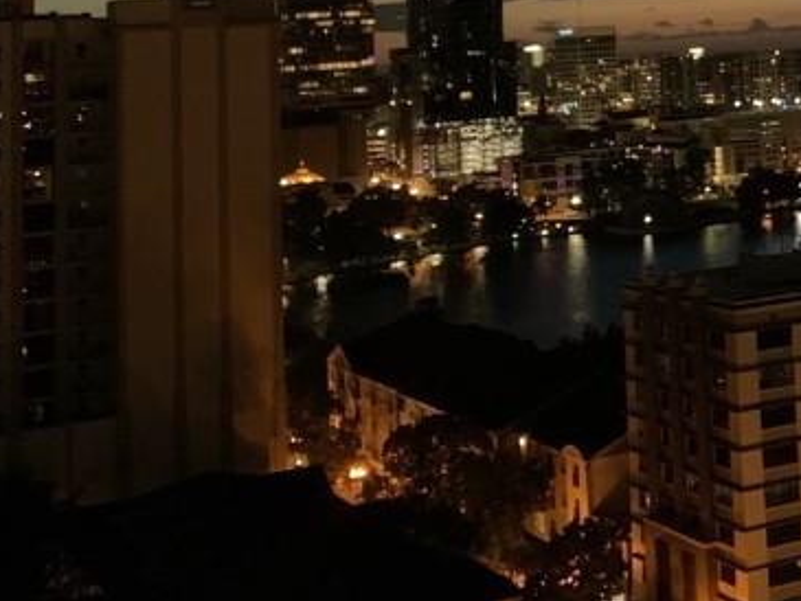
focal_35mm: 73
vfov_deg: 19.0
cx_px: 871
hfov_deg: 24.9
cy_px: -134
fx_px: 1690
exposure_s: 1/24
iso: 640
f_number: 1.8
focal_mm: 4.25
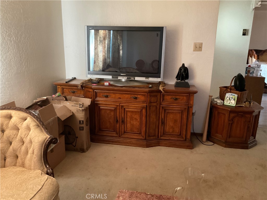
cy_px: 100
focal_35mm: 29
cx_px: 134
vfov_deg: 48.2
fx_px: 224
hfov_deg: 61.7
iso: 320
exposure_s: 1/40
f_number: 1.8
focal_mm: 3
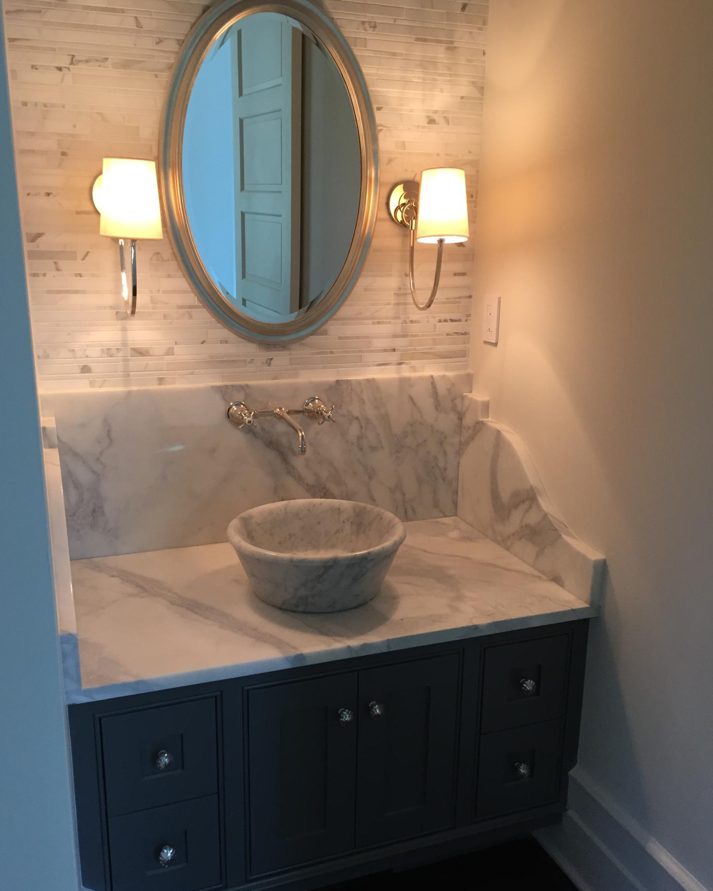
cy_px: 464
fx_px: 818
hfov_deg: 47.1
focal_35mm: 31
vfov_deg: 57.2
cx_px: 349
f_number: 2.2
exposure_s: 1/30
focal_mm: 4.15
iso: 50
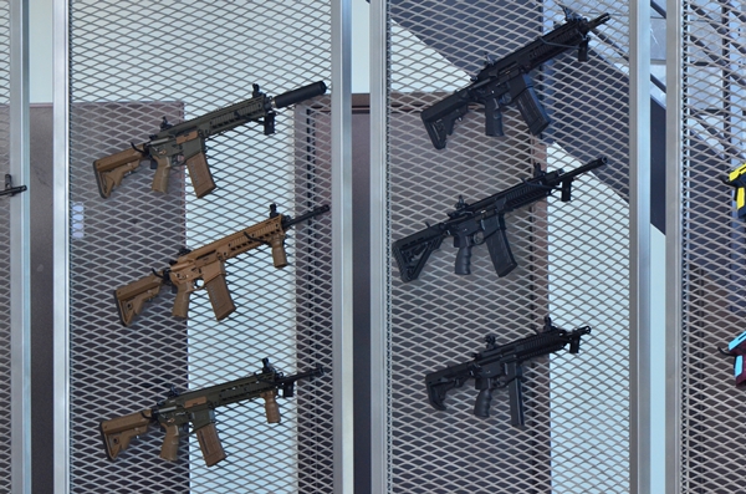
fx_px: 3101
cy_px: 247
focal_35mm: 150
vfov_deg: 9.1
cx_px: 373
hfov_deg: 13.7
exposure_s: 1/80
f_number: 9
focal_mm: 100
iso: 1600
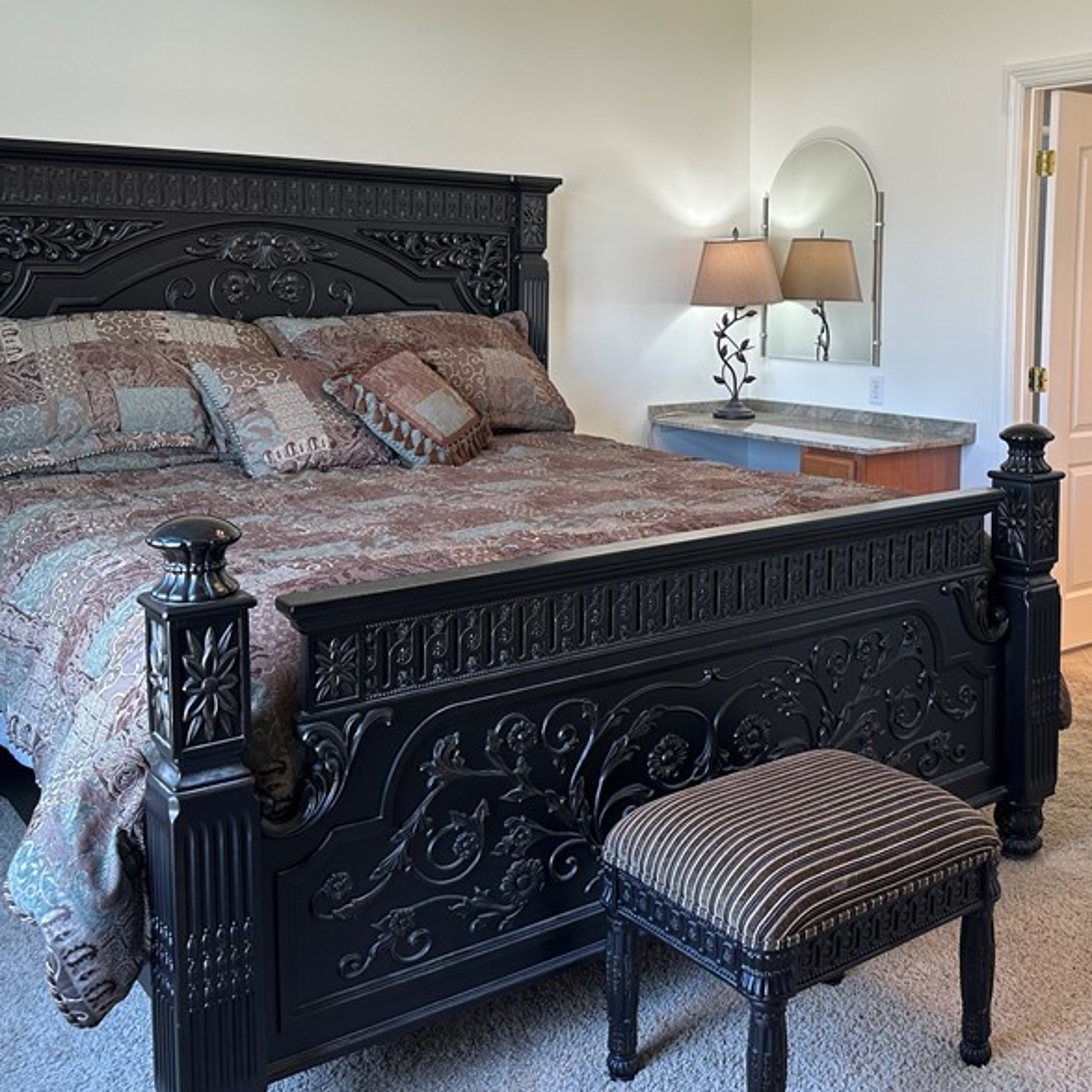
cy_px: 396
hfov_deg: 44.5
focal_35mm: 37
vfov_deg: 44.5
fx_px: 1321
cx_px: 698
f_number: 1.78
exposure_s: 1/120
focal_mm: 6.86
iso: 100
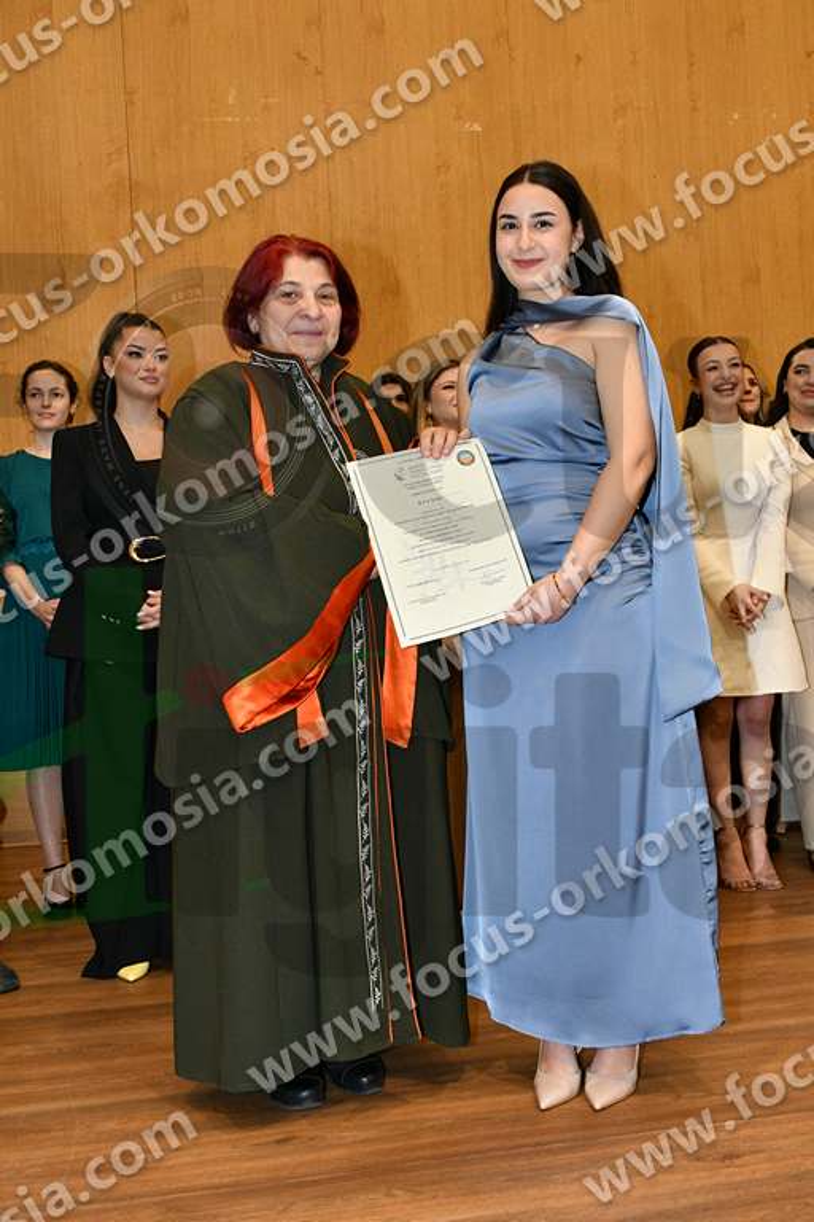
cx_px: 407
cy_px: 611
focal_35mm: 39
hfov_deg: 34.2
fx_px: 1323
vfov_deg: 49.6
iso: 2800
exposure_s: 1/250
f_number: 8
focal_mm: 26
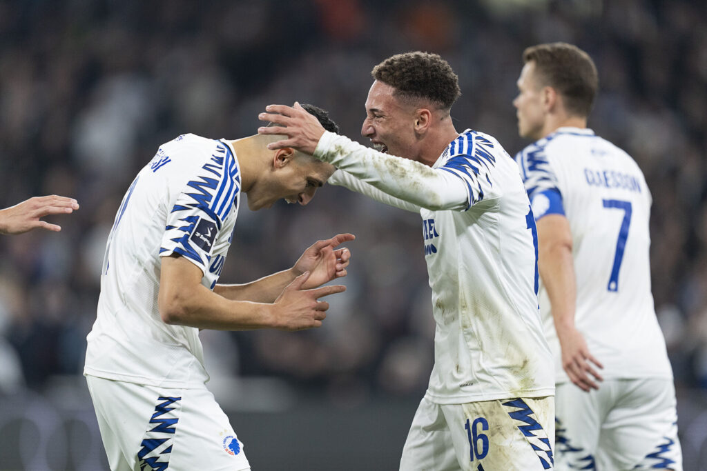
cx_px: 354
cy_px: 236
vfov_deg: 3.4
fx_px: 7856
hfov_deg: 5.2
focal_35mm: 400
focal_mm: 400
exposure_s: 1/1250
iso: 2000
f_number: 2.8
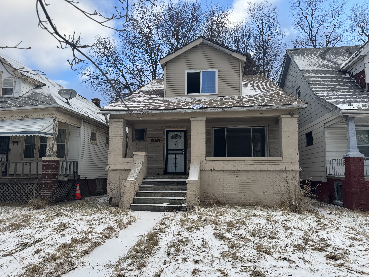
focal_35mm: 24
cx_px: 184
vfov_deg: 56.8
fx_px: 256
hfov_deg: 71.6
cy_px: 138
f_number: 1.78
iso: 80
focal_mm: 6.76
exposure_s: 1/1193
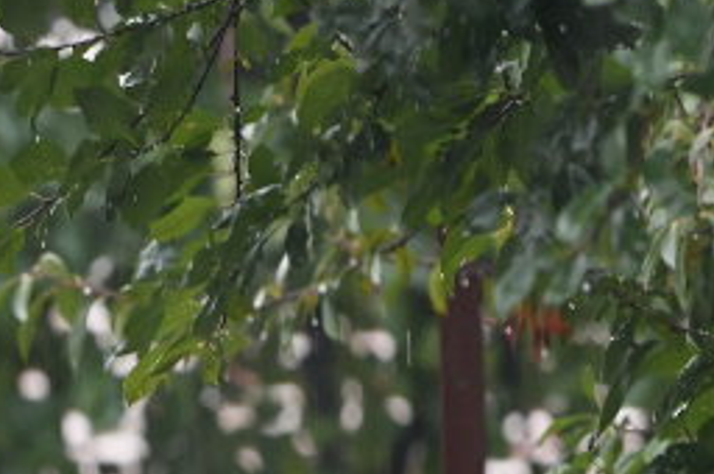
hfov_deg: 1.6
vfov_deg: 1.1
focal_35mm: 1268
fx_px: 25117
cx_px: -100
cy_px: 1065
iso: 1250
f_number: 4
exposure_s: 1/80
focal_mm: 200
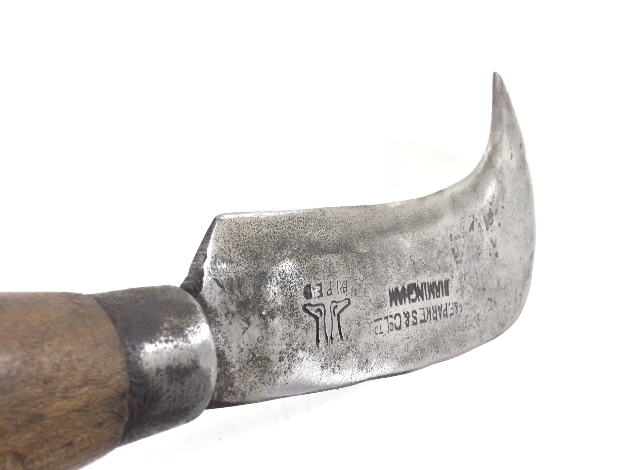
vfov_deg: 45.4
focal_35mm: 31
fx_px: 562
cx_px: 314
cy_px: 235
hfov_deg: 58.4
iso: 32
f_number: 2.4
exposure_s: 1/100
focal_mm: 3.3
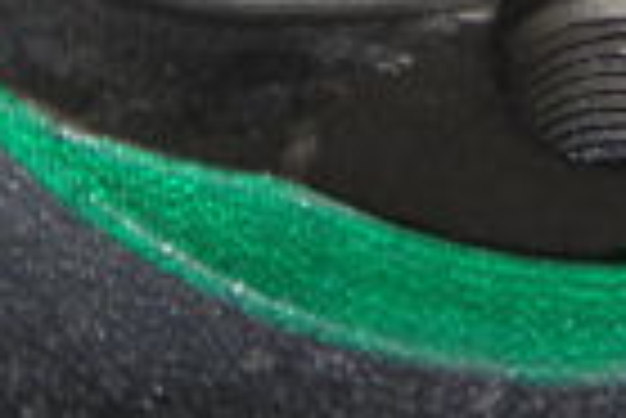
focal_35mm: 182
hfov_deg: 11.1
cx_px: 676
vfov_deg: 7.3
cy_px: -405
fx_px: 3168
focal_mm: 6.3
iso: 50
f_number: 6.4
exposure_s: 1/60.1
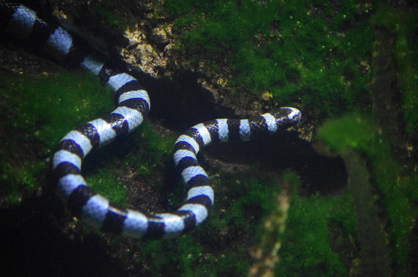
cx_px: 209
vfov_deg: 9.6
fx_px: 1647
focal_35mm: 142
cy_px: 138
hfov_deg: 14.5
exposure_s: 1/125
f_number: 4.5
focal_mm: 95
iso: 6400
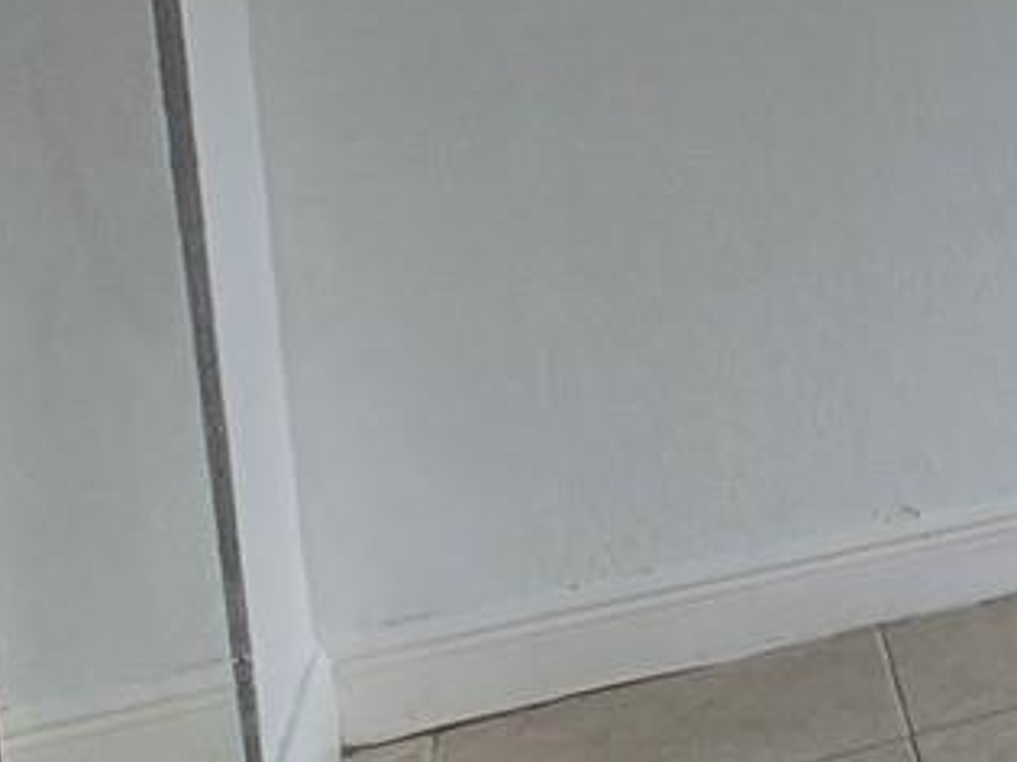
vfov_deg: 20.9
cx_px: 2263
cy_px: -116
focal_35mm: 66
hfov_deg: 16.7
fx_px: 1938
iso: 25
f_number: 2.2
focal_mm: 1.7
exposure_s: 1/60
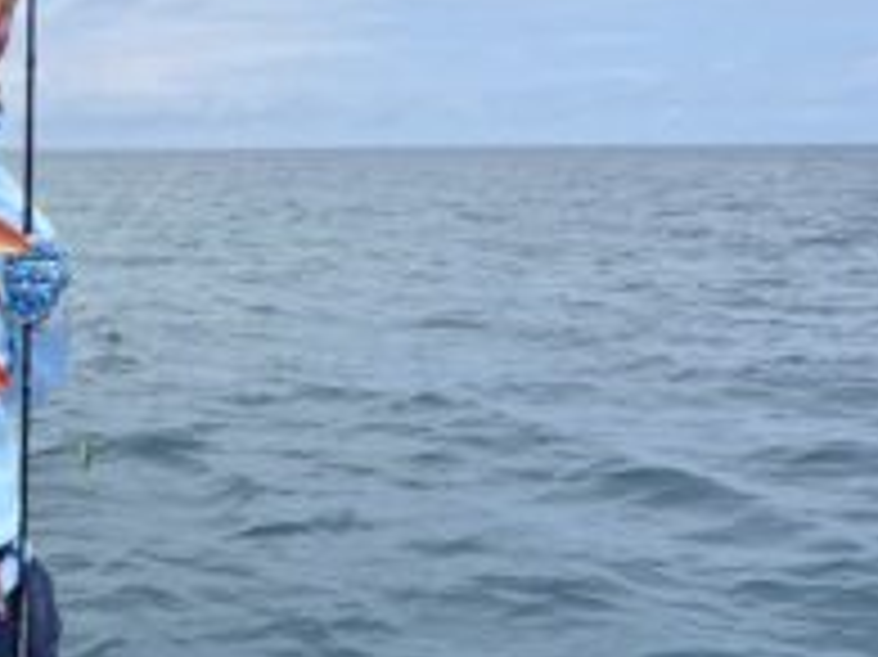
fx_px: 1267
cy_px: 299
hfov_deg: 36.1
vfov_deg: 29.1
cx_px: 101
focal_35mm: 50
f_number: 1.5
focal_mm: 5.7
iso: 50
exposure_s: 1/5587
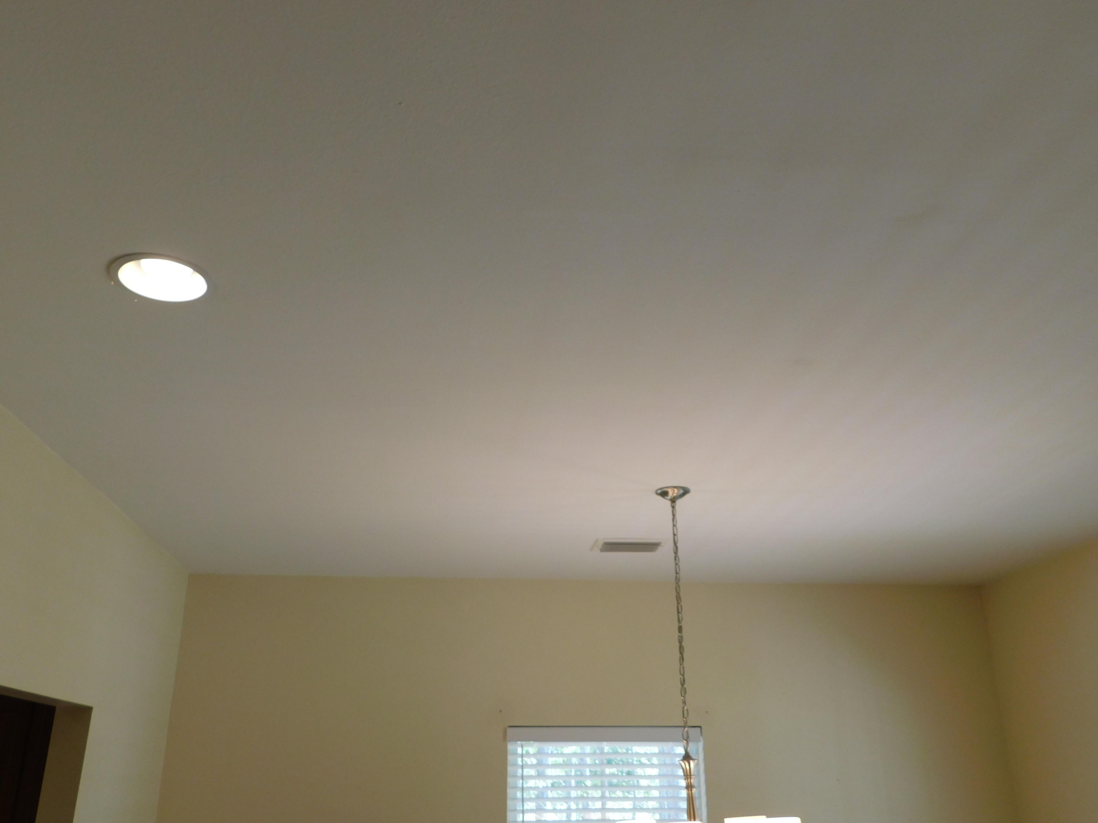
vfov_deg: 46.8
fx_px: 952
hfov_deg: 60.0
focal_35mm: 30
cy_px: 412
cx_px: 549
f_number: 3.2
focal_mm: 5.3
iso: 125
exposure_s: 1/50
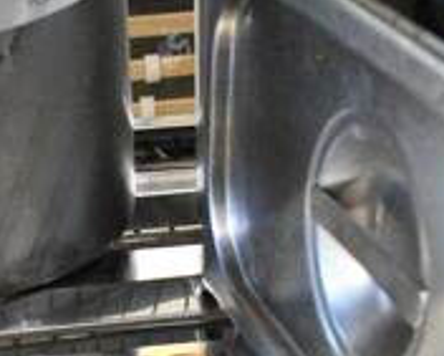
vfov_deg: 16.5
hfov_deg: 21.6
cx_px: 116
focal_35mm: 88
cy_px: 470
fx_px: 1157
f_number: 5
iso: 6400
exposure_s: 1/100
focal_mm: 18
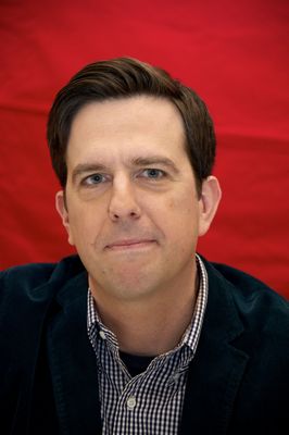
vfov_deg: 12.8
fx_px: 1930
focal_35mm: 160
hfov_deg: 8.6
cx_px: 144
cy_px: 218
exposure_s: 1/60
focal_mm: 160
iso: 1250
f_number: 5.6
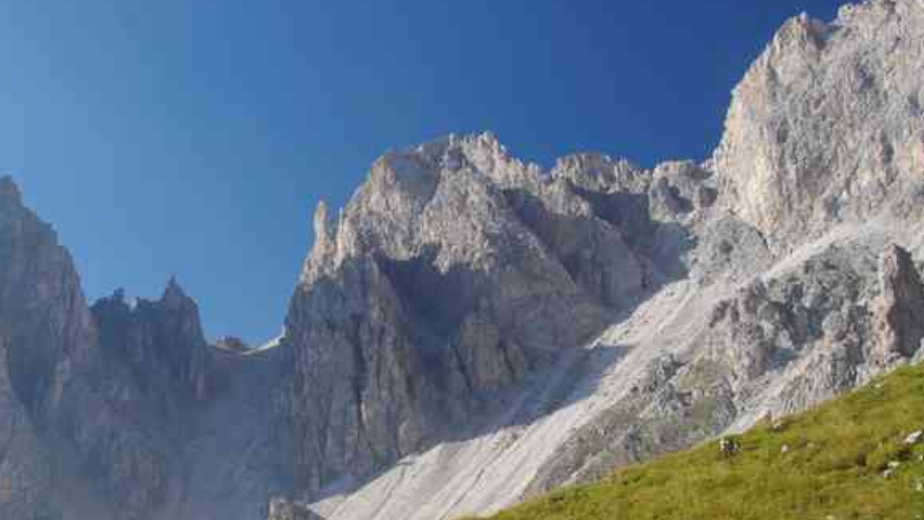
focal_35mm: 60
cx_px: 274
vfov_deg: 19.9
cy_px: 395
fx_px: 1470
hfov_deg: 34.4
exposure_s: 1/60
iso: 200
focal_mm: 21.9
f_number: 11
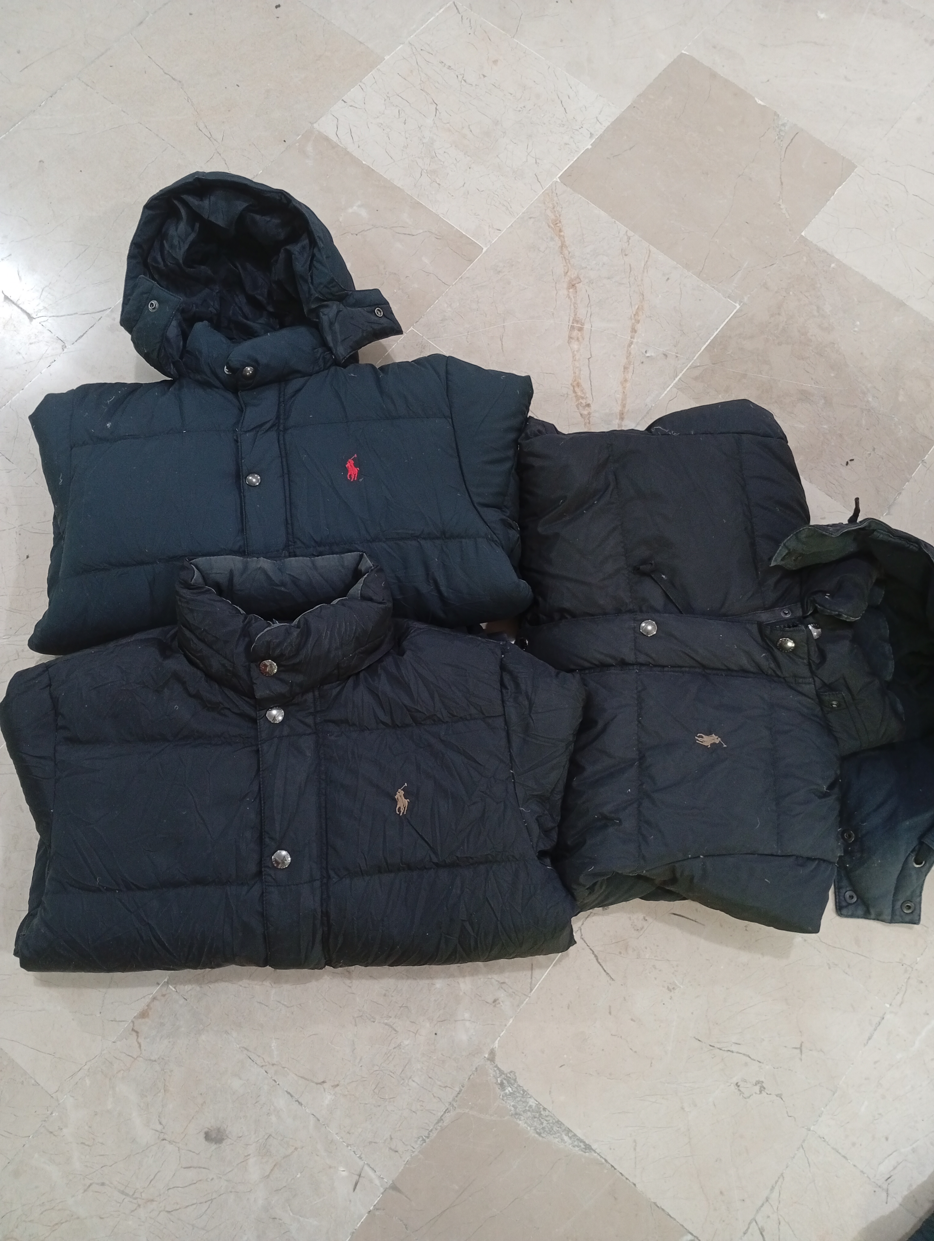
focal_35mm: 27
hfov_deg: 51.5
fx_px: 969
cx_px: 467
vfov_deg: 65.2
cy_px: 620
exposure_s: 1/20
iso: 733
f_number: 1.8
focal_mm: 3.98
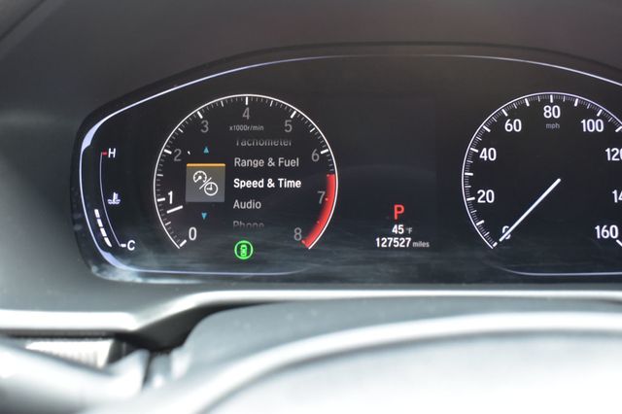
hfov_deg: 47.9
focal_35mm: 40
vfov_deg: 33.0
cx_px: 311
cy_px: 207
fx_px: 699
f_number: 6.3
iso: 1000
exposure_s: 1/15
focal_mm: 27
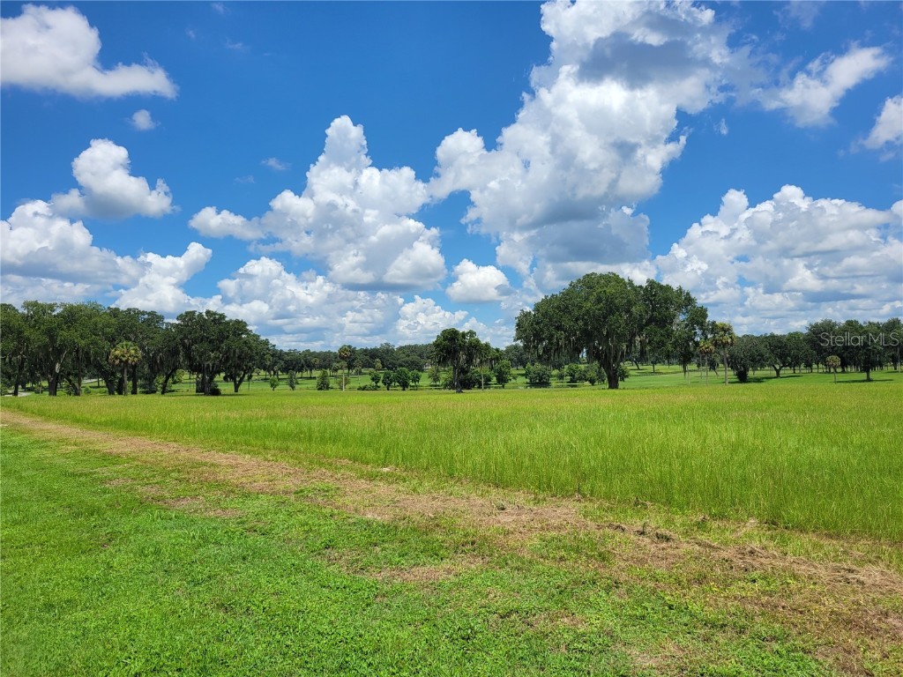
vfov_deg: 53.1
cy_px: 338
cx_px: 452
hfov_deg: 67.3
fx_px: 678
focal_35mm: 26
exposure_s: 1/4176
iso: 40
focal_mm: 5.4
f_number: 1.8
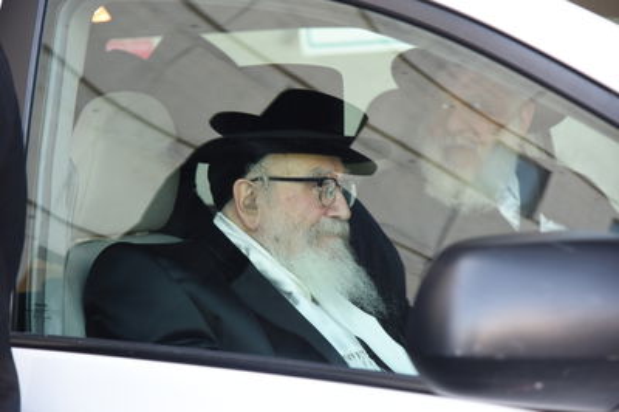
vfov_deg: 13.7
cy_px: 206
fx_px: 1718
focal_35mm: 100
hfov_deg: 20.4
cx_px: 310
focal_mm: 100
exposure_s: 1/125
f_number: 5
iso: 640
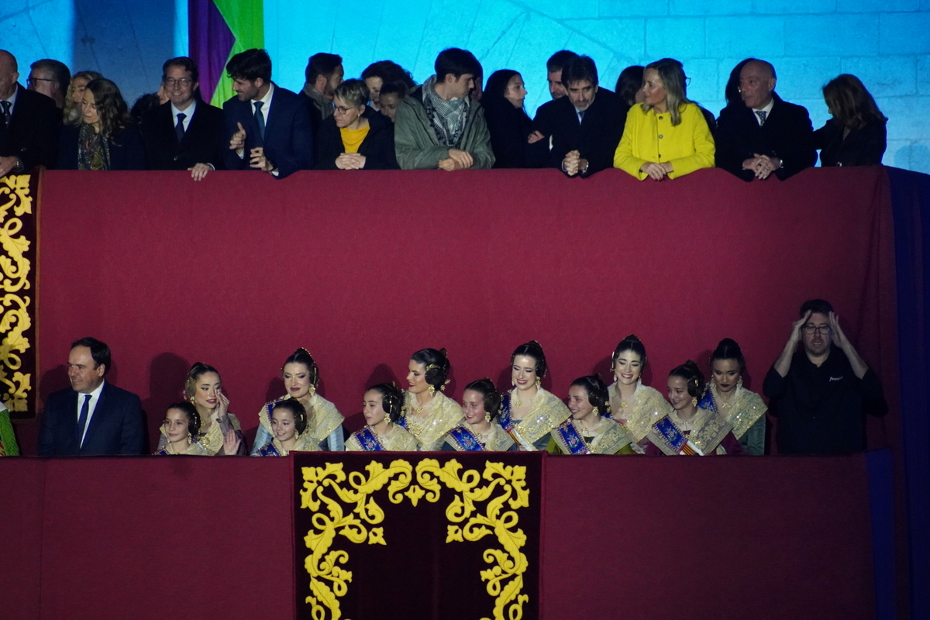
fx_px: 9687
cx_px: 465
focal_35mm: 375
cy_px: 310
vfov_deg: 3.7
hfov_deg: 5.5
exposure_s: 1/200
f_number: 5.6
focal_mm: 250
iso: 6400
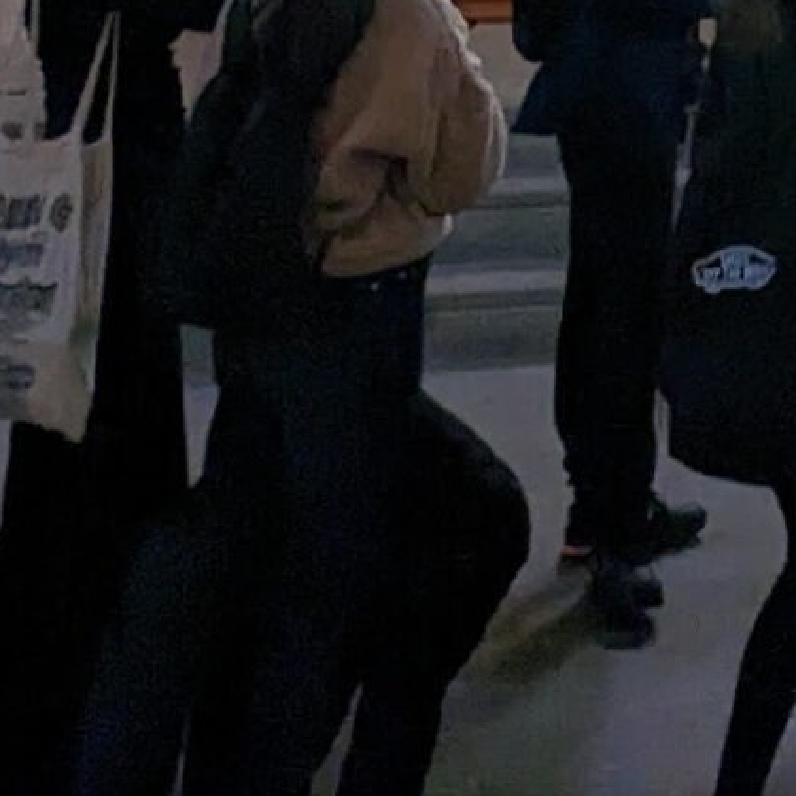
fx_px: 2237
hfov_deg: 17.6
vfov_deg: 15.6
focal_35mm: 86
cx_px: 1280
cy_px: -836
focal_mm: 2.35
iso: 110
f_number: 2.2
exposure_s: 1/33.3
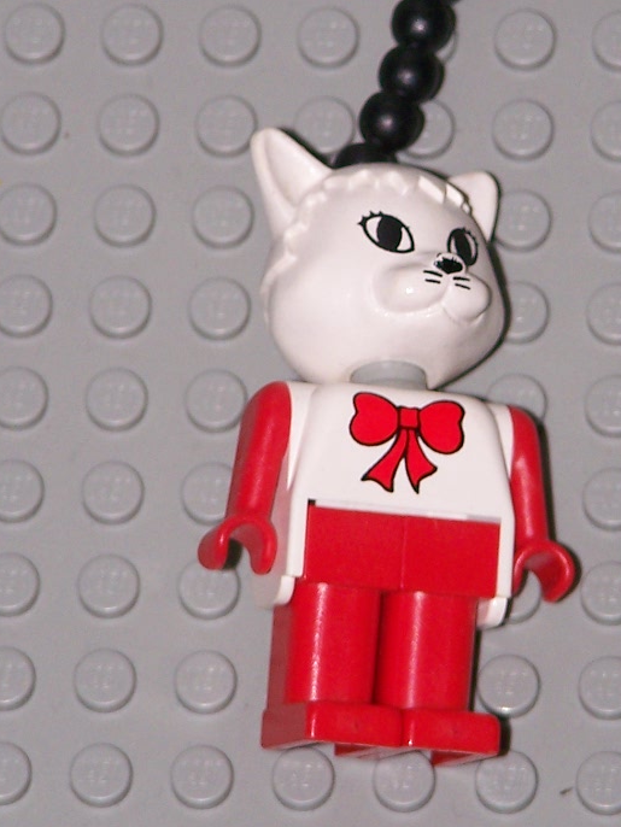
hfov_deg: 3.6
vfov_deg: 4.8
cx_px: 516
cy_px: 148
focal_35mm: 412
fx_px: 9849
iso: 80
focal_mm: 31.3
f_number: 3.2
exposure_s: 1/125
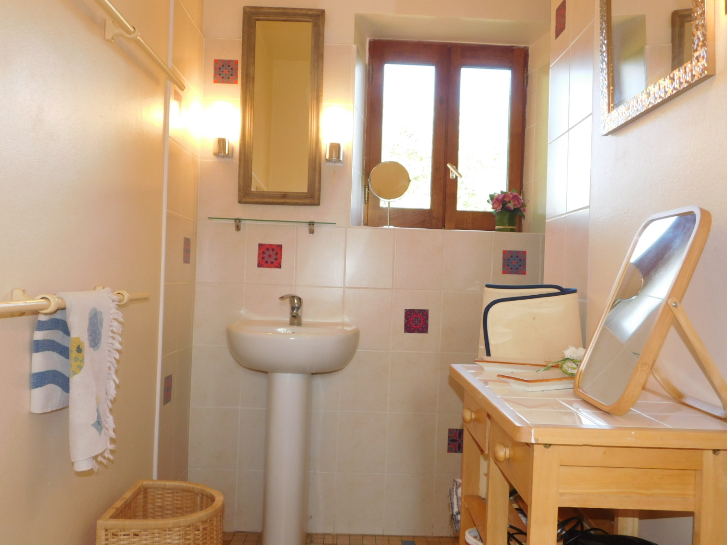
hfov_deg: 60.0
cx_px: 364
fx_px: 630
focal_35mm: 30
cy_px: 272
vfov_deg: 46.8
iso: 125
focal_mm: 5.3
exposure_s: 1/30
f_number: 3.2
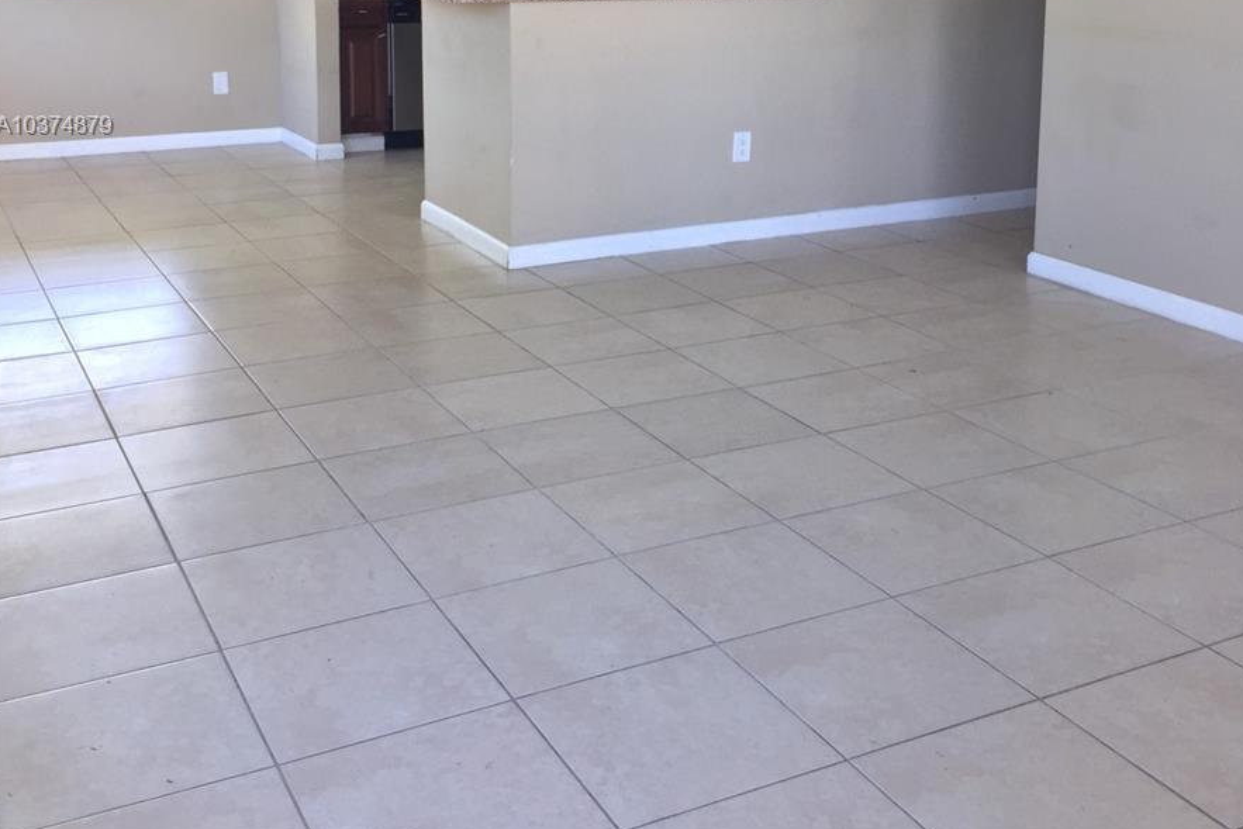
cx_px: 624
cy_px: 128
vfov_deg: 31.5
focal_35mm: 41
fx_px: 1416
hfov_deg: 47.4
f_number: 2.2
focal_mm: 4.15
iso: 32
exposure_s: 1/60
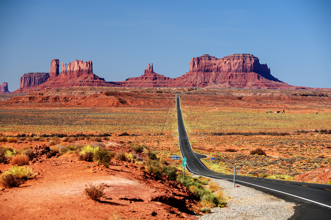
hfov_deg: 16.8
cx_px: 166
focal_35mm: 122
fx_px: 1122
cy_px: 110
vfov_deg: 11.2
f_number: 8
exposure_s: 1/250
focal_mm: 122
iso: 200
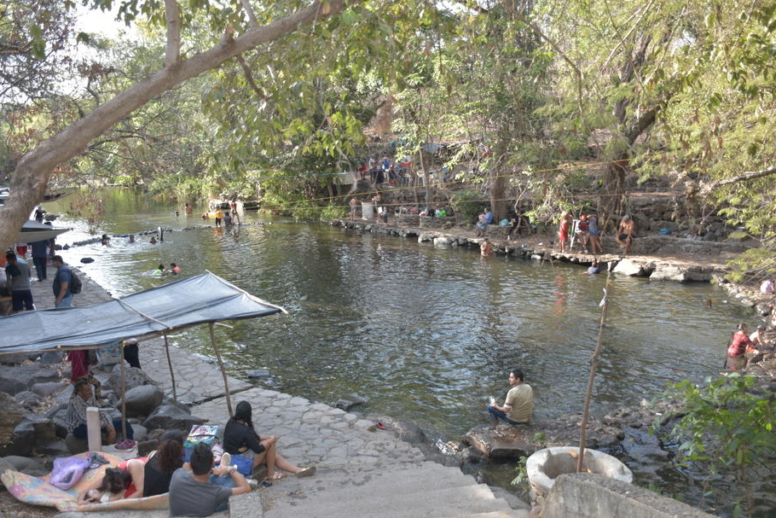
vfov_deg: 42.3
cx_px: 383
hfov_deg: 60.3
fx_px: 668
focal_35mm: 31
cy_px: 265
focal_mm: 20
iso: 125
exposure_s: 1/125
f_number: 3.5
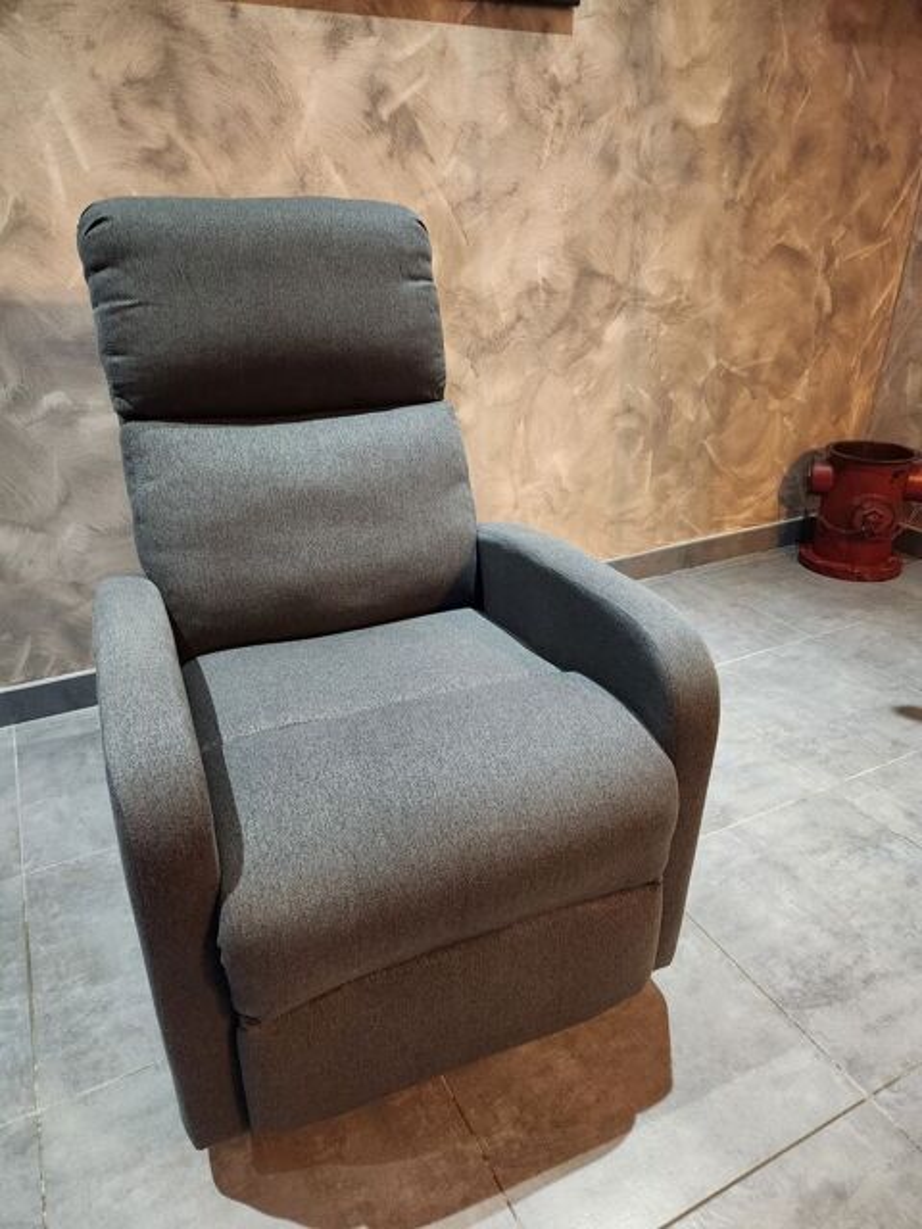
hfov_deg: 58.9
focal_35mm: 23
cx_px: 461
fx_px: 817
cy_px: 614
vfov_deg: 73.9
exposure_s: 1/33.3
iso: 640
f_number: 1.8
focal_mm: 5.4
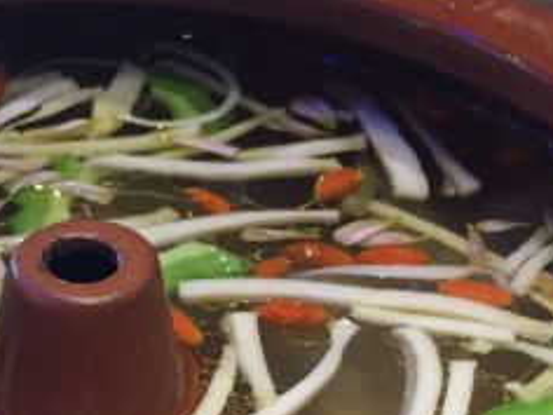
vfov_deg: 16.3
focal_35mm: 86
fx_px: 1374
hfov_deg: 22.2
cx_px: 56
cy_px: 538
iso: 160
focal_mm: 4.15
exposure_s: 1/33
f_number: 2.2
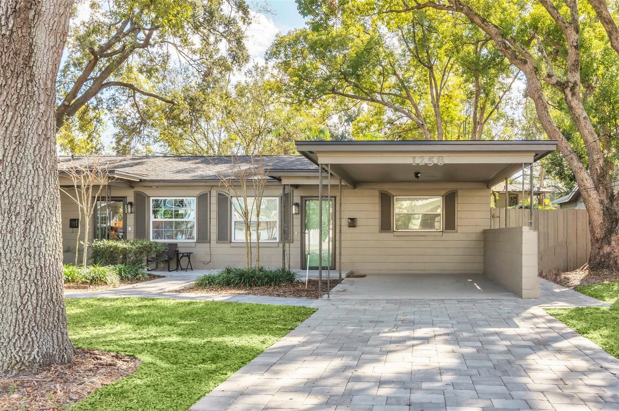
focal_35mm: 33
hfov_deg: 57.3
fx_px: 567
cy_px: 206
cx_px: 310
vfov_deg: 39.9
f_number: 10
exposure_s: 1/30
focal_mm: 22
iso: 125
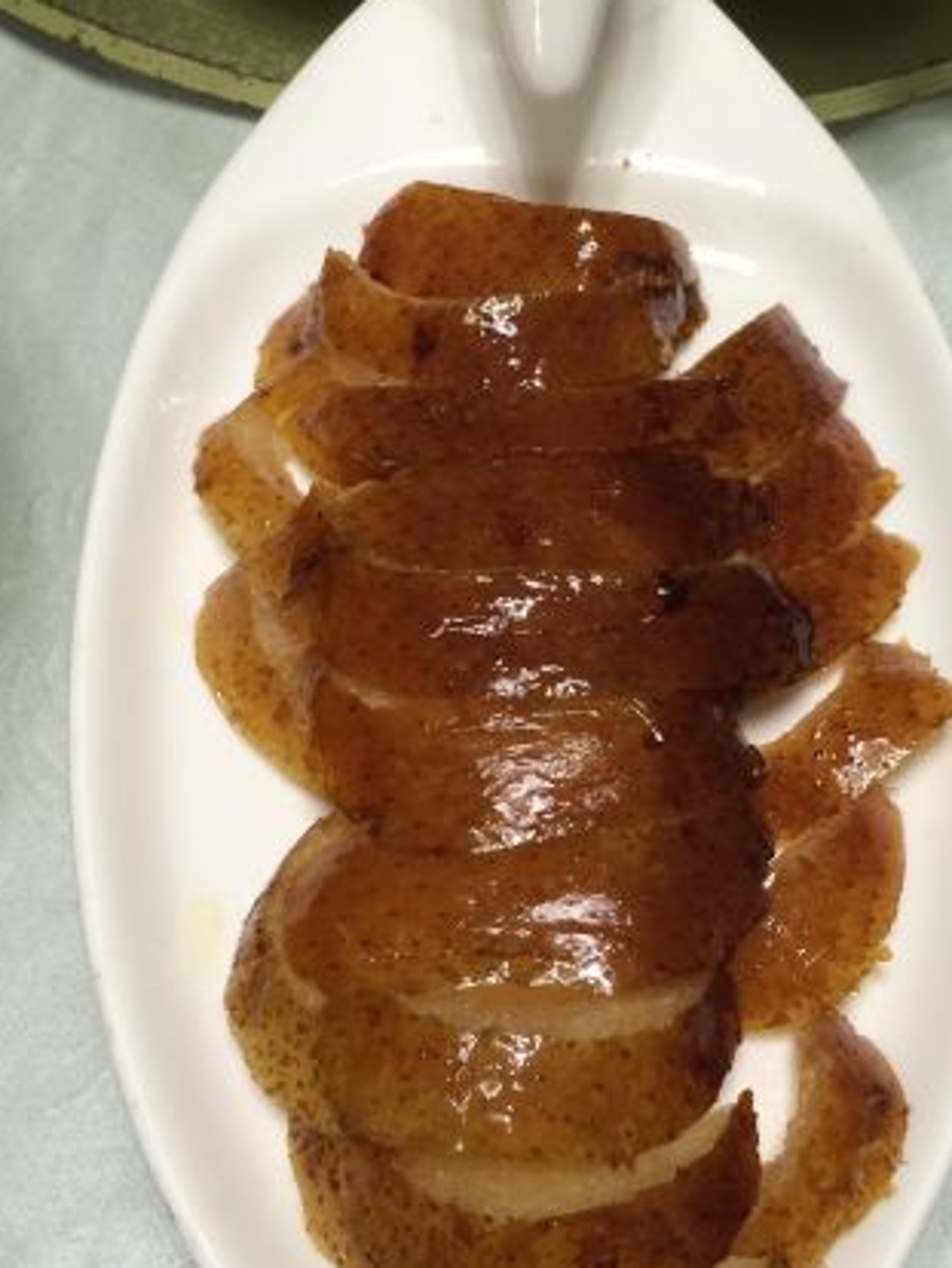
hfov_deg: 29.6
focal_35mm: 49
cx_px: 586
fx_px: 1795
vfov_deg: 38.9
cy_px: 613
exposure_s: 1/33
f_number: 2.2
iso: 100
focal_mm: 4.15
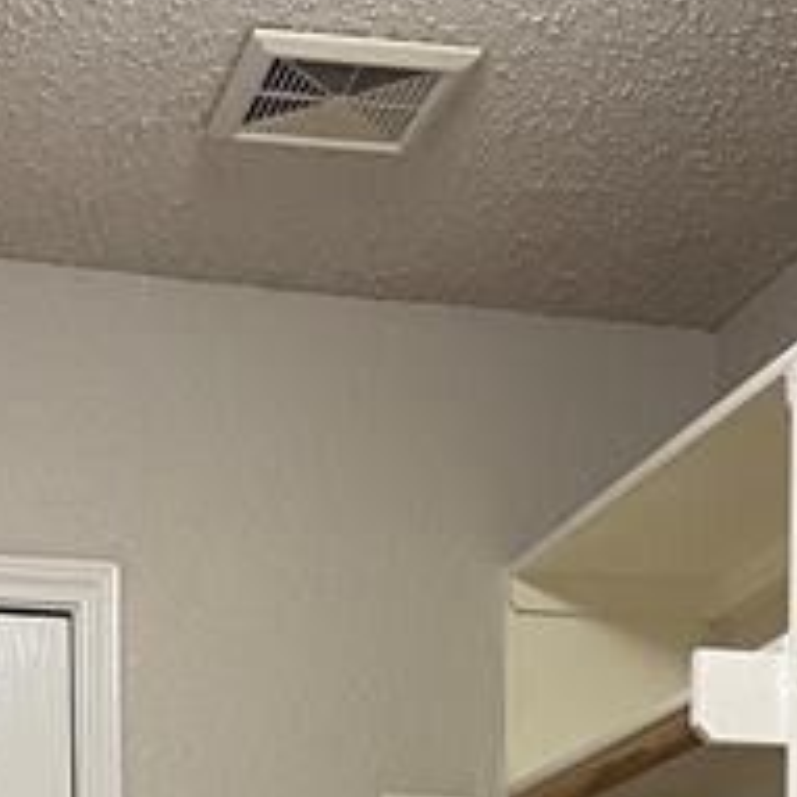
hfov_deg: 19.5
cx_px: 309
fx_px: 2318
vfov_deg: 16.2
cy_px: 1469
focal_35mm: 89
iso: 100
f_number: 1.6
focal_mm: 5.1
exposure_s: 1/60
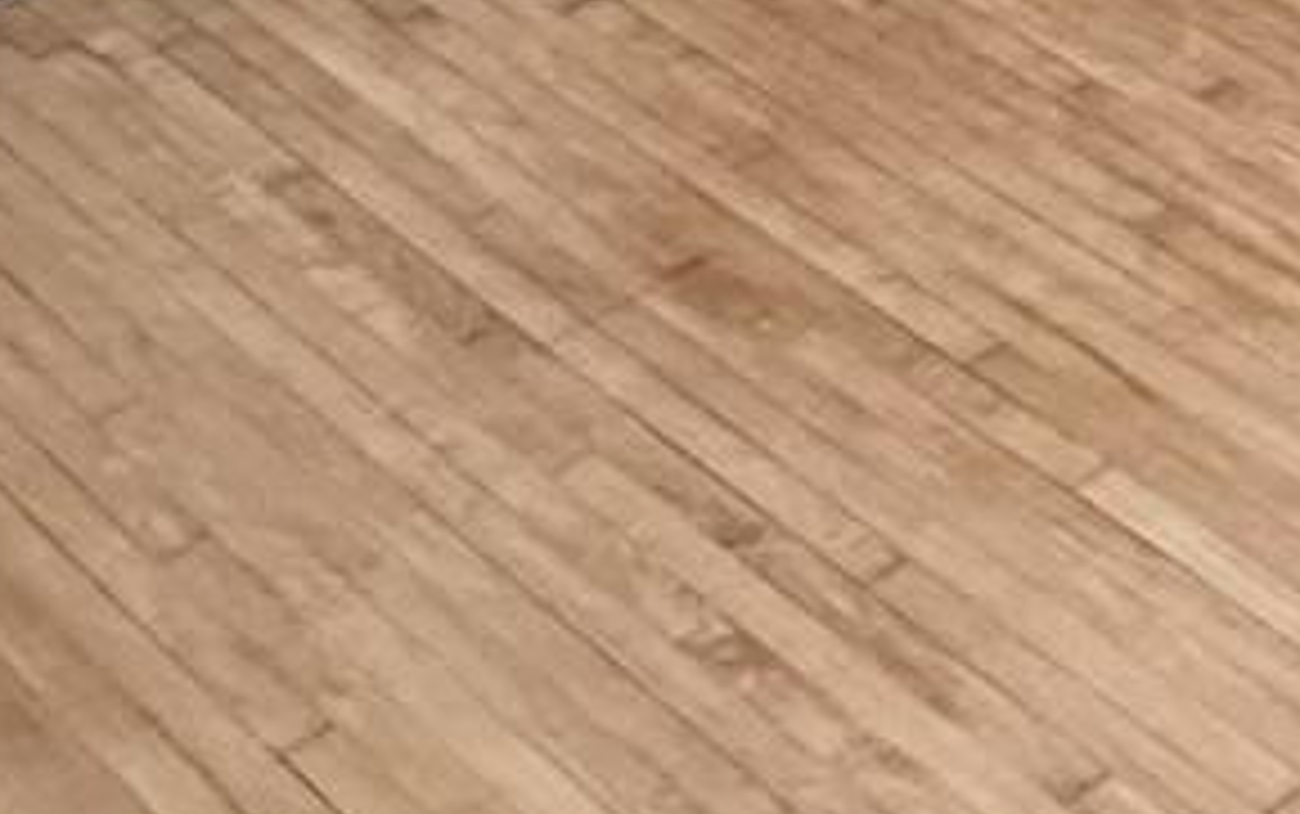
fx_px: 3722
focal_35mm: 105
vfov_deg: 11.0
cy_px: -989
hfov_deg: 18.7
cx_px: 1597
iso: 250
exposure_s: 1/120
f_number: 2.2
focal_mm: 2.22
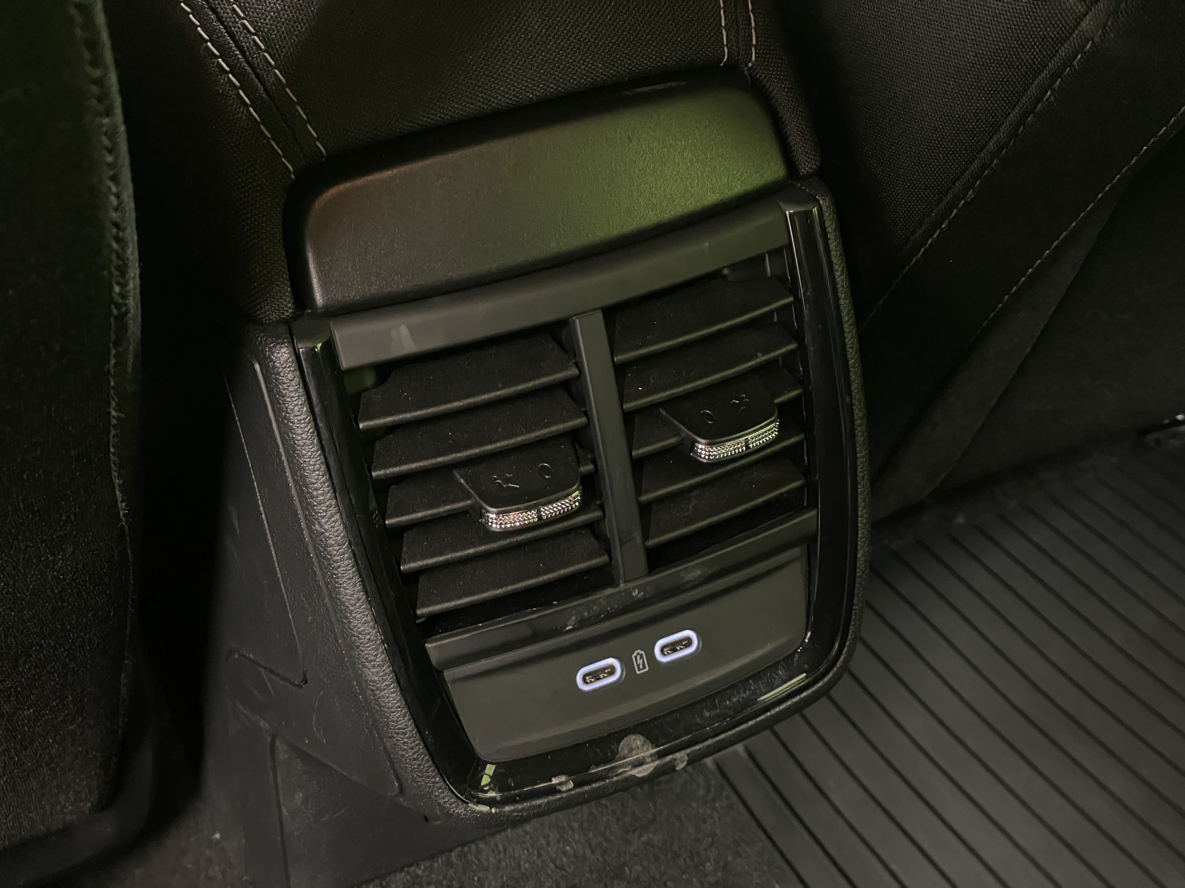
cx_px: 592
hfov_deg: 36.8
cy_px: 444
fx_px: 1780
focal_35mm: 52
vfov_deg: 28.0
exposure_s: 1/25
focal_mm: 6
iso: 1600
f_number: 2
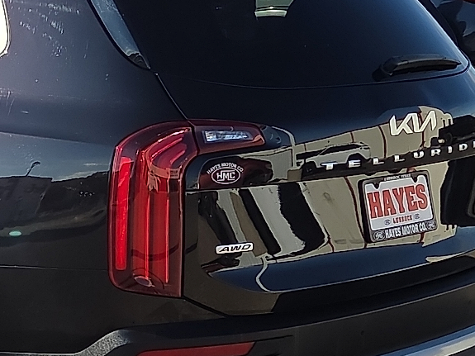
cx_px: -36
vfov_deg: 14.3
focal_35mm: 103
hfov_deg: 18.4
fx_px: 1413
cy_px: 131
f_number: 1.8
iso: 25
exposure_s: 1/1667
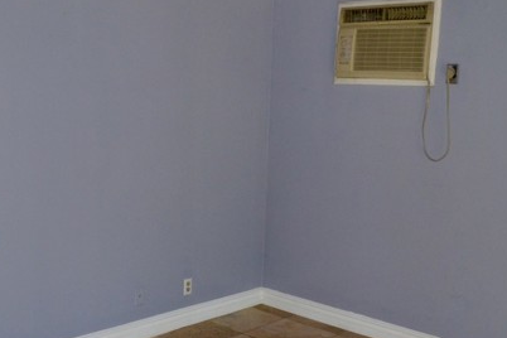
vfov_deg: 31.1
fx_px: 606
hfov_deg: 45.4
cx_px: 251
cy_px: 196
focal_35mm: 43
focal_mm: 18
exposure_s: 1/60
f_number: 22
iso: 1600
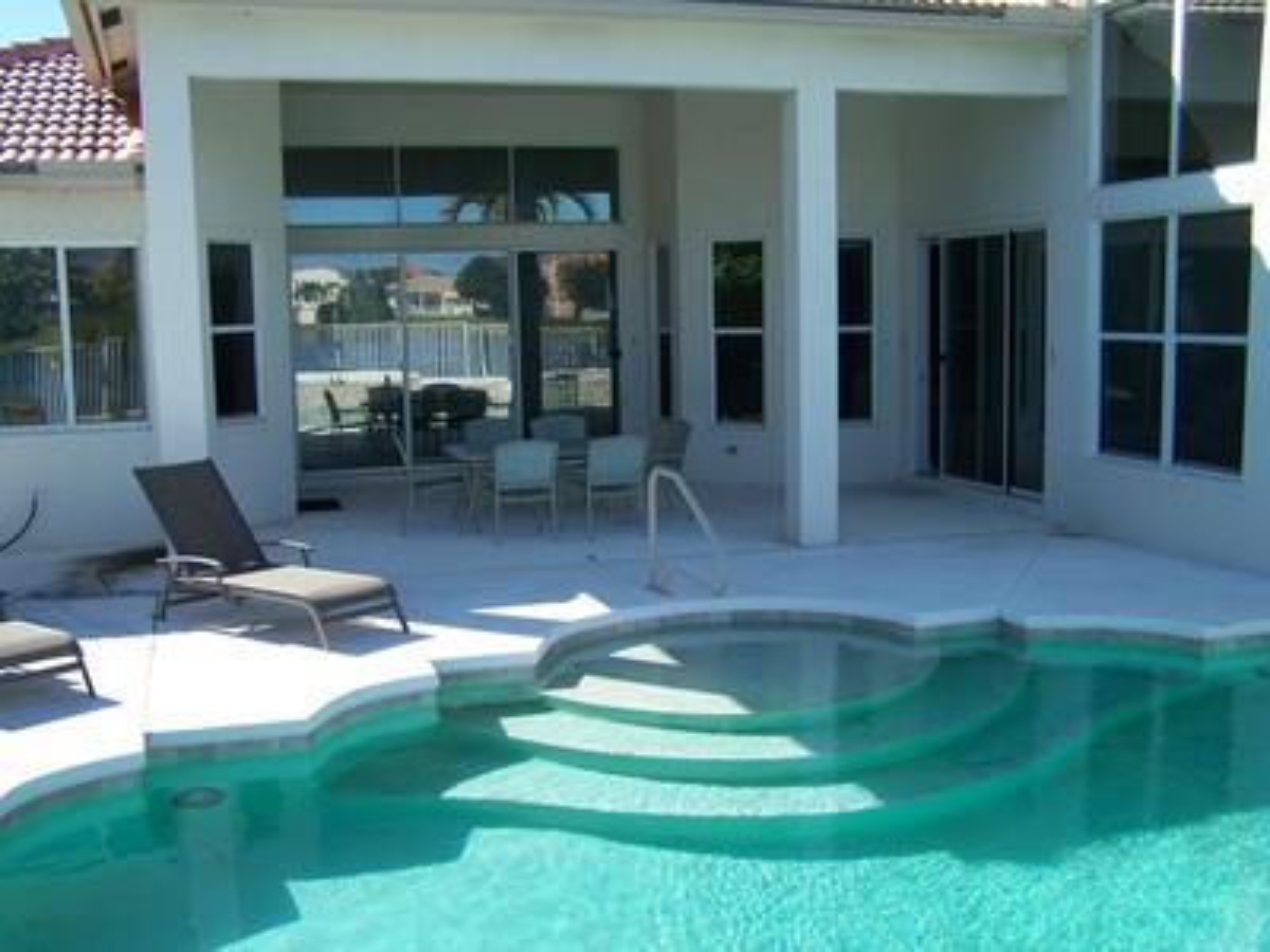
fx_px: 1394
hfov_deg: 49.0
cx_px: 635
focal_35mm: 38
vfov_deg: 37.7
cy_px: 476
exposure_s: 1/800
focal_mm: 6.3
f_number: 2.8
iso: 80
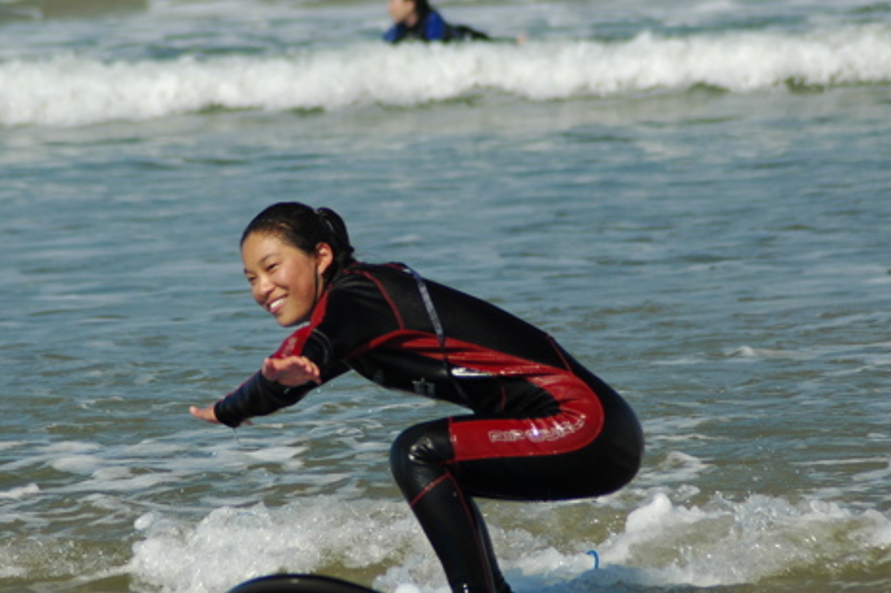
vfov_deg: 3.7
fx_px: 9225
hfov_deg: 5.5
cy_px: 359
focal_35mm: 373
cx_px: 393
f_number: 5.6
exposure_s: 1/500
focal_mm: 180
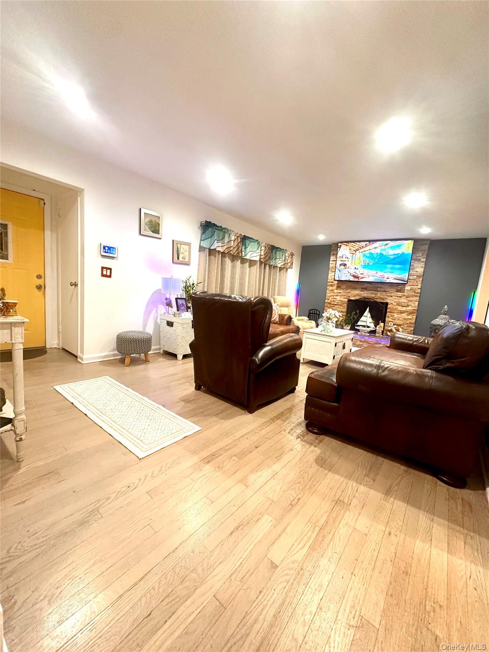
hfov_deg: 85.7
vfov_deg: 102.1
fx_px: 264
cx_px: 244
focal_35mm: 14
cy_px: 326
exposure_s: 1/60
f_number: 2.2
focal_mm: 2.22
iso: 320
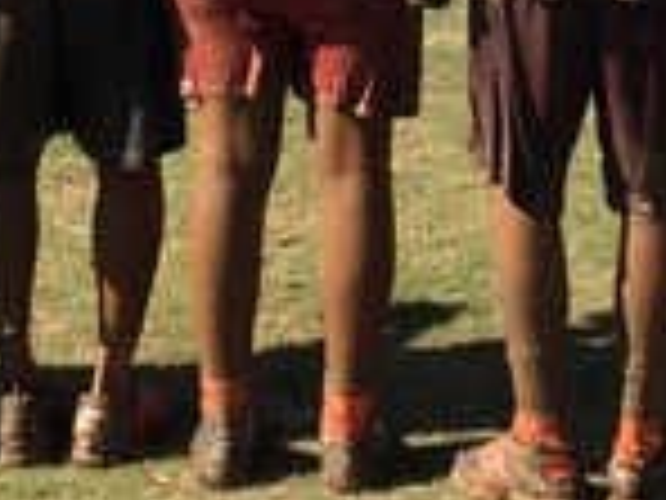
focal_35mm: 141
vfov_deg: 9.8
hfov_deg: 14.0
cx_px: 324
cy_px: -468
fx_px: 2713
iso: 32
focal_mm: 4.15
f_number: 2.2
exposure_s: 1/1244
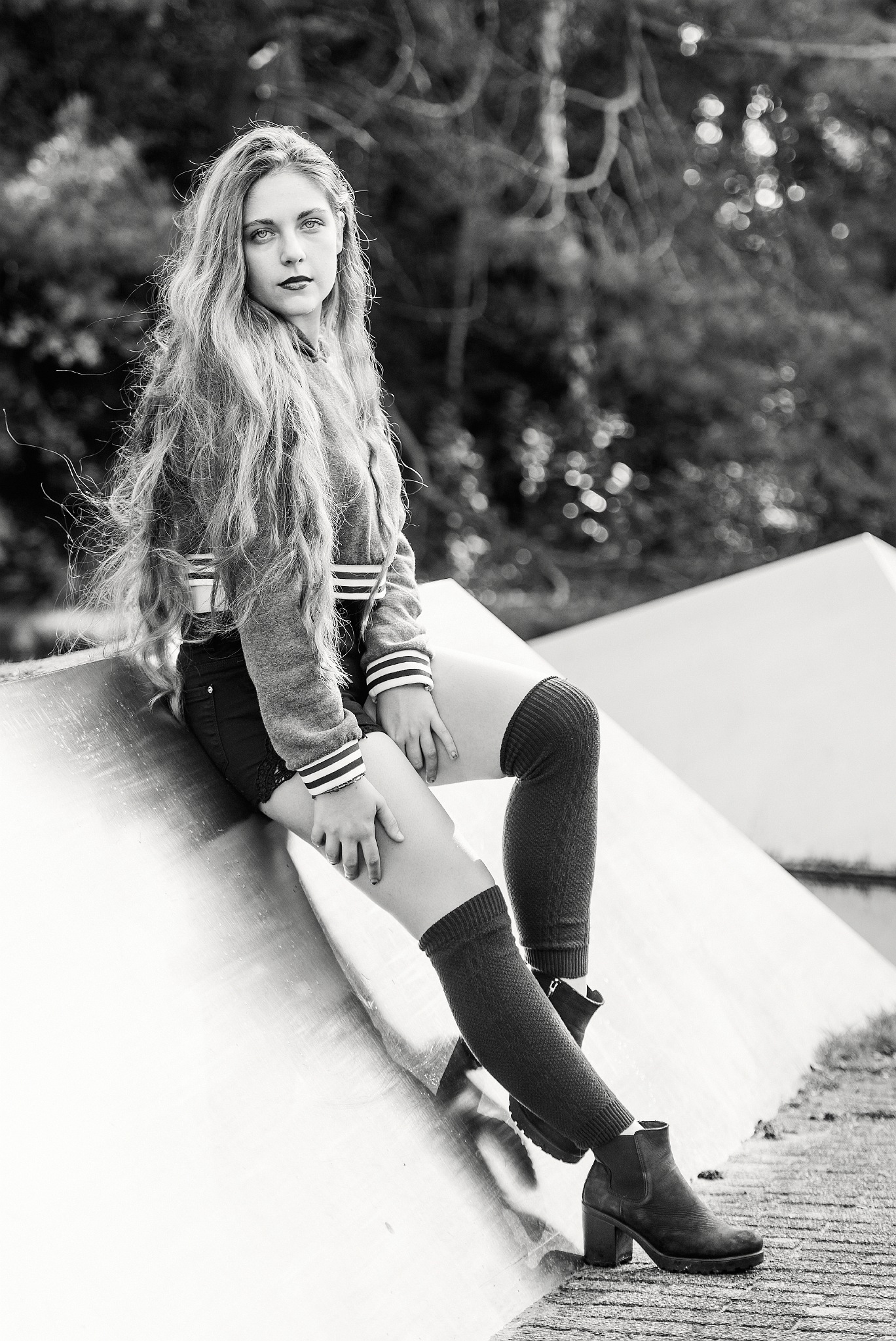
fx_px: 2908
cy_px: 670
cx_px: 448
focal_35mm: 78
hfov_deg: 17.5
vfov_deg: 26.0
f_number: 3.2
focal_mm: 78
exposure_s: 1/500
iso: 100
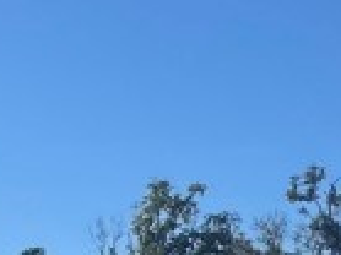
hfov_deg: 14.8
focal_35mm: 103
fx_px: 1014
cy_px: 294
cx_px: -390
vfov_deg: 14.0
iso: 50
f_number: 2.2
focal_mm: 2.22
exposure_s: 1/3906
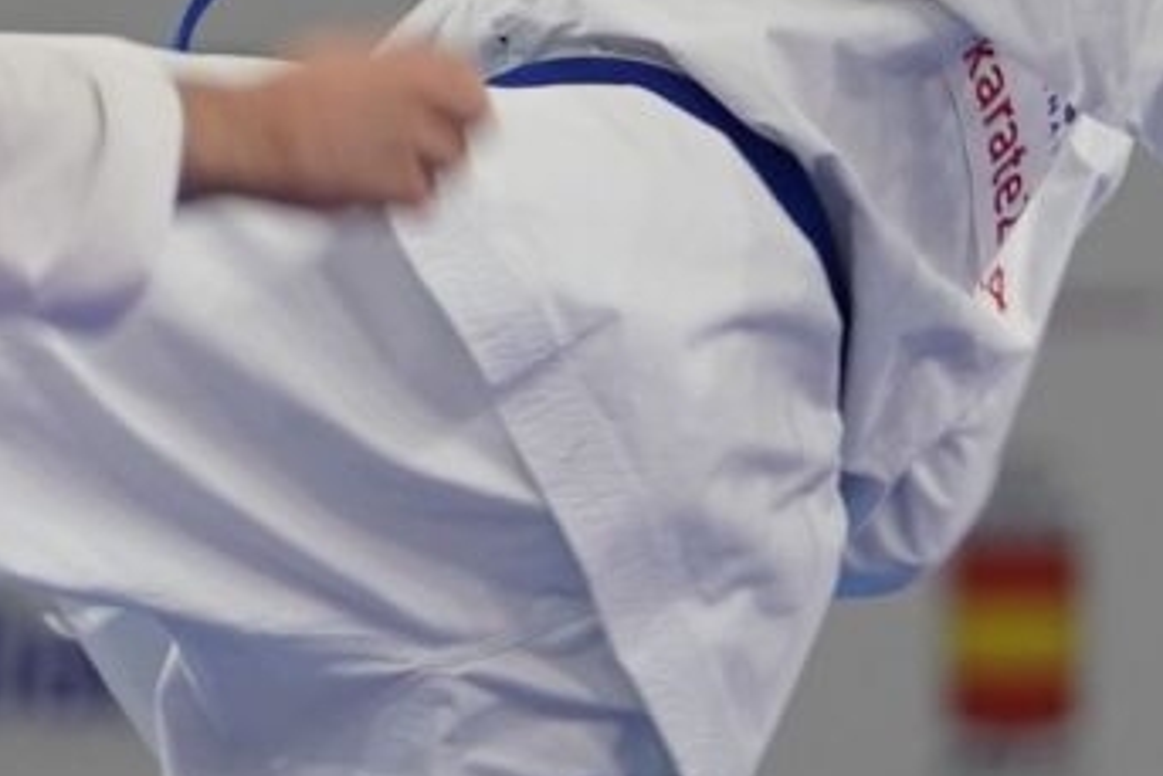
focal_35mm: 1368
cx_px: 410
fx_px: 44210
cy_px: 444
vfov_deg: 1.0
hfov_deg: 1.5
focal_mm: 174
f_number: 2.8
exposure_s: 1/250
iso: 320
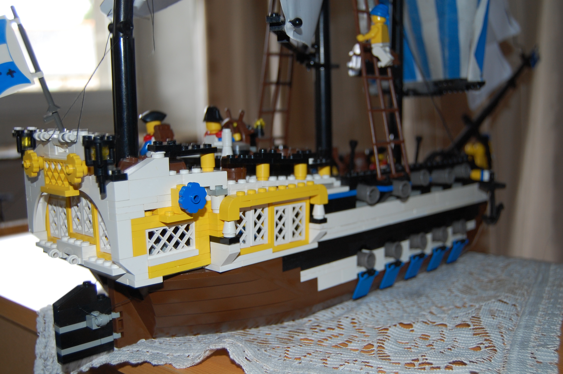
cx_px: 282
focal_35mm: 39
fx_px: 609
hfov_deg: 49.6
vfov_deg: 34.1
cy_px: 187
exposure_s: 1/60
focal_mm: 26
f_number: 4.2
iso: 320
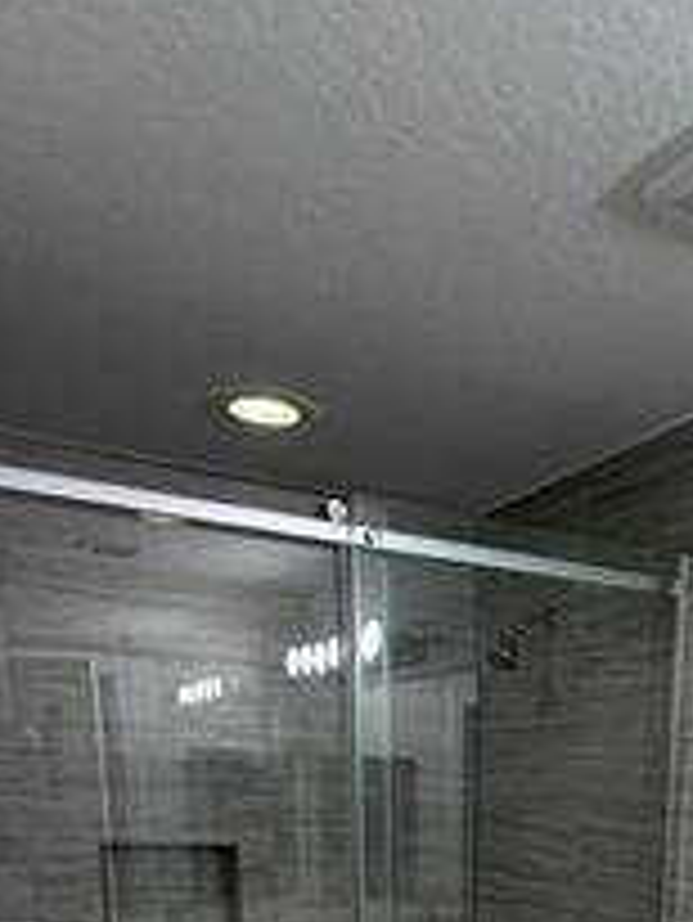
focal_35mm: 41
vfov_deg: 34.8
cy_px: 1147
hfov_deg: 33.9
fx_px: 1093
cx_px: 572
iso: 160
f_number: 2.2
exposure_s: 1/120
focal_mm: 2.22
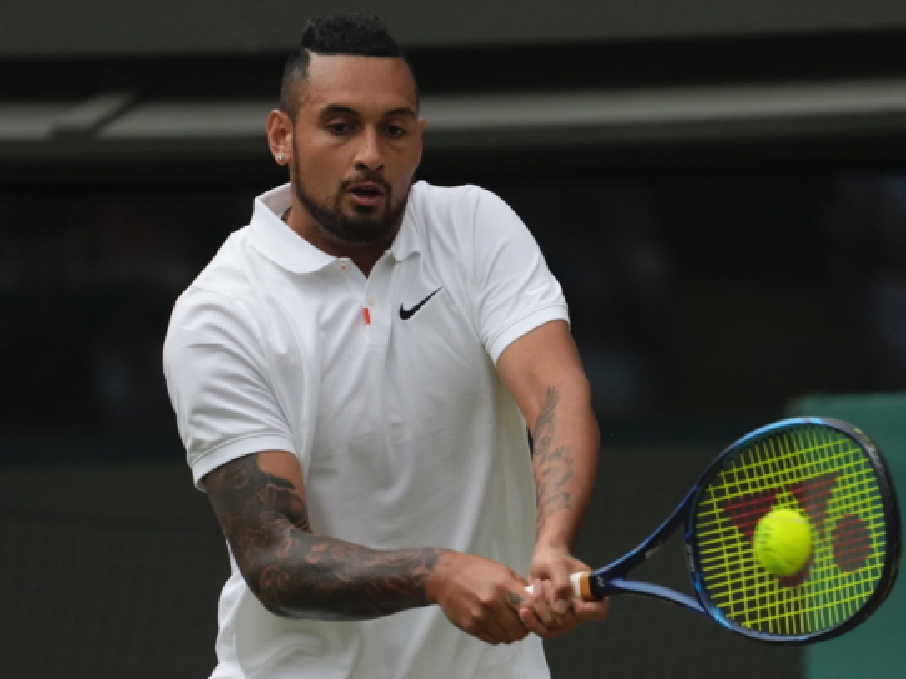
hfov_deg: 4.6
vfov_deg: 3.4
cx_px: 427
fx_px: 11385
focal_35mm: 435
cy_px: 340
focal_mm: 400
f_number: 5.6
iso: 2000
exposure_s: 1/1600
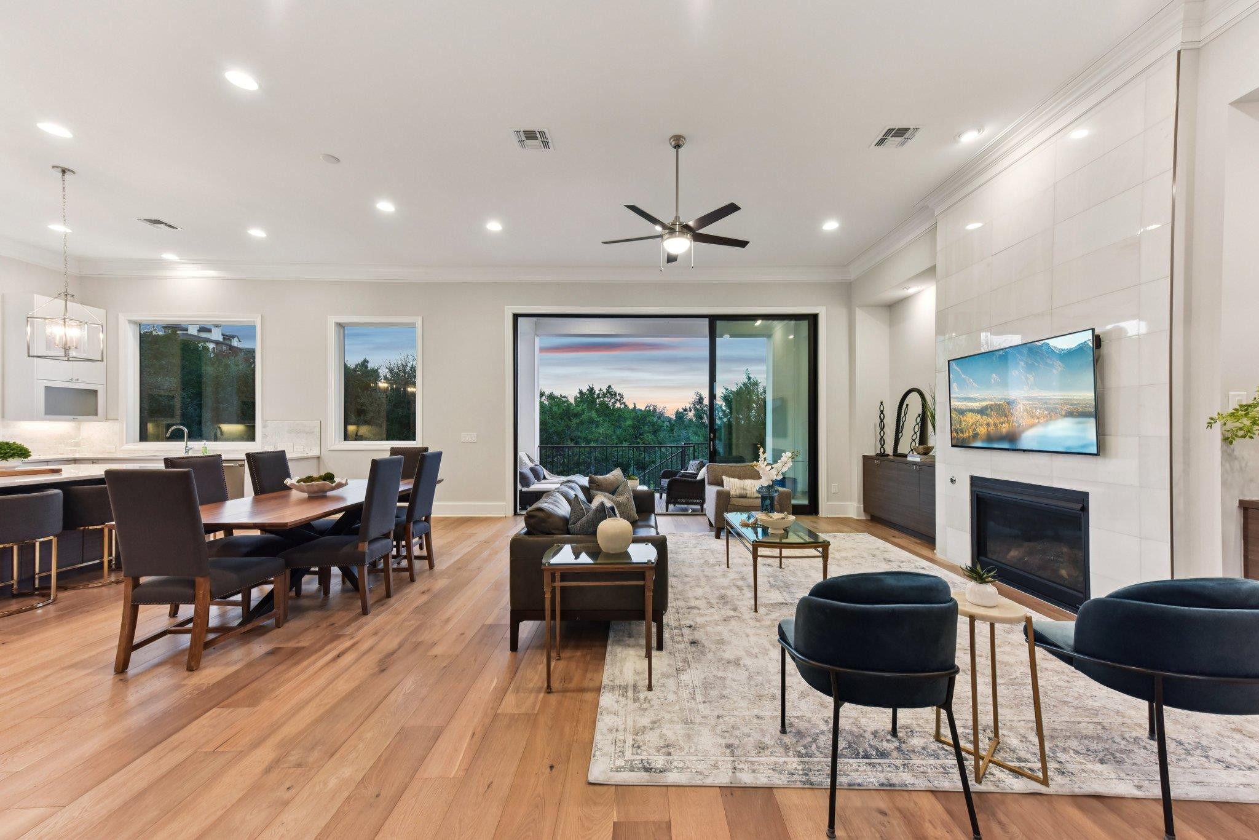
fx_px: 490
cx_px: 630
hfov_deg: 104.2
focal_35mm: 14
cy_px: 420
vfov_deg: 81.2
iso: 400
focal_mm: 14
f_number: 8
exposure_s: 1/15
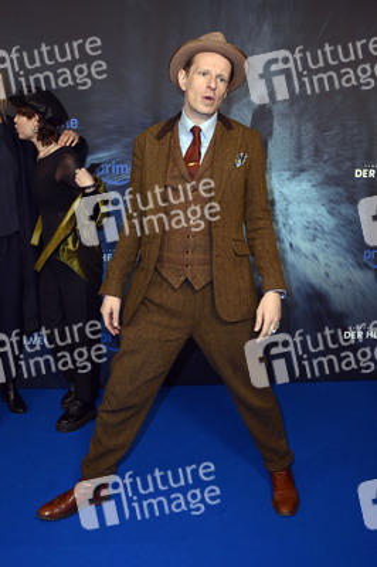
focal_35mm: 34
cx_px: 188
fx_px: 535
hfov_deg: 38.8
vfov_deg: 55.8
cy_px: 284
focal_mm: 34
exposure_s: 1/250
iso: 1600
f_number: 6.3
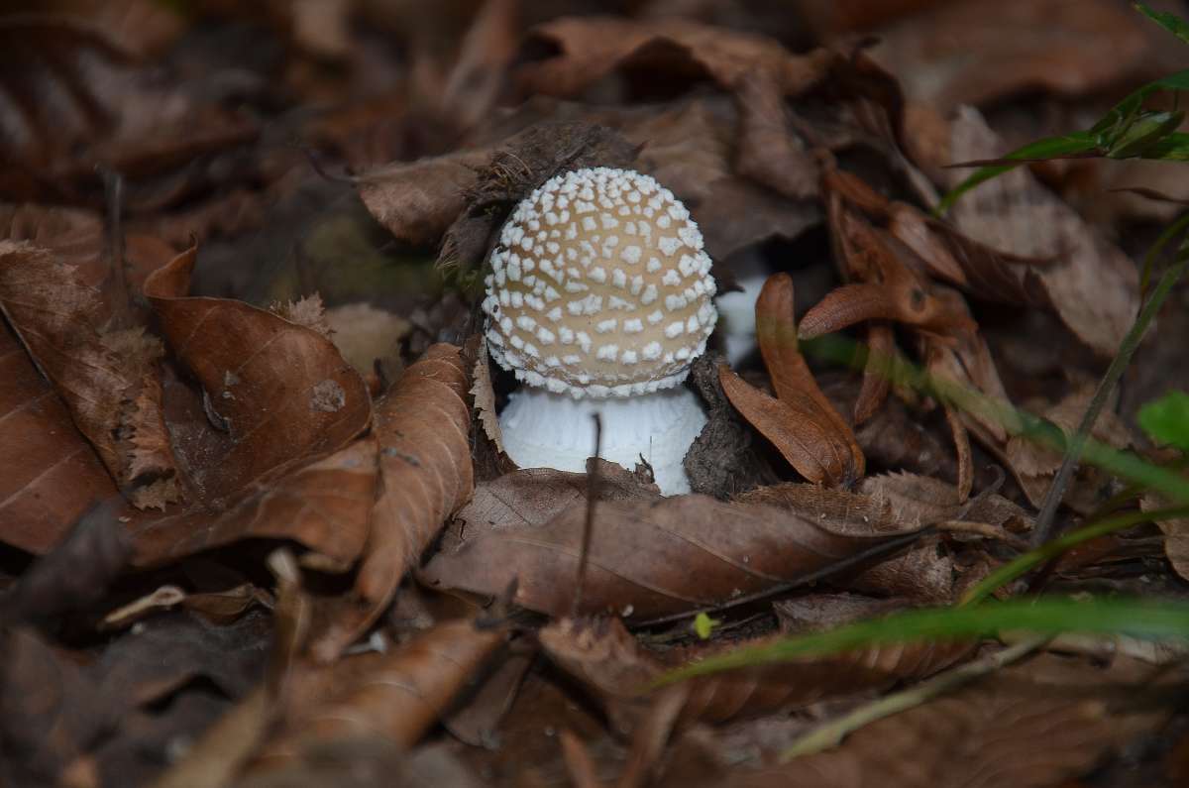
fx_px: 5191
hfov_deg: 13.1
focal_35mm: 158
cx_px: 594
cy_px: 394
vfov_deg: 8.7
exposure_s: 1/30
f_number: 5.6
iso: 200
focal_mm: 105
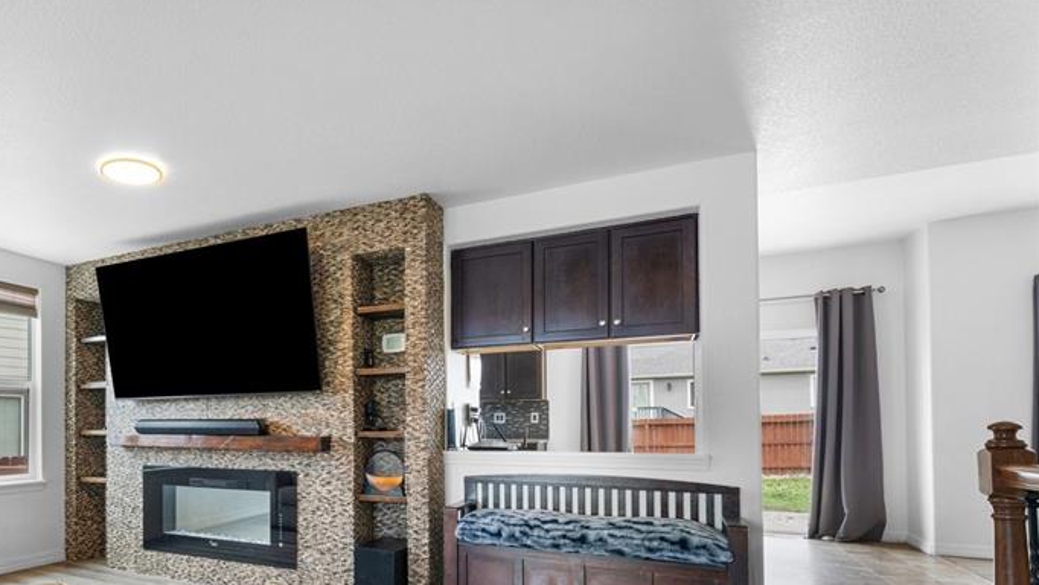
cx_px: 262
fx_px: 606
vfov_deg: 49.5
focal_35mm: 22
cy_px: 437
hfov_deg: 75.4
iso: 400
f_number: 9
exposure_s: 1/3
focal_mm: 14
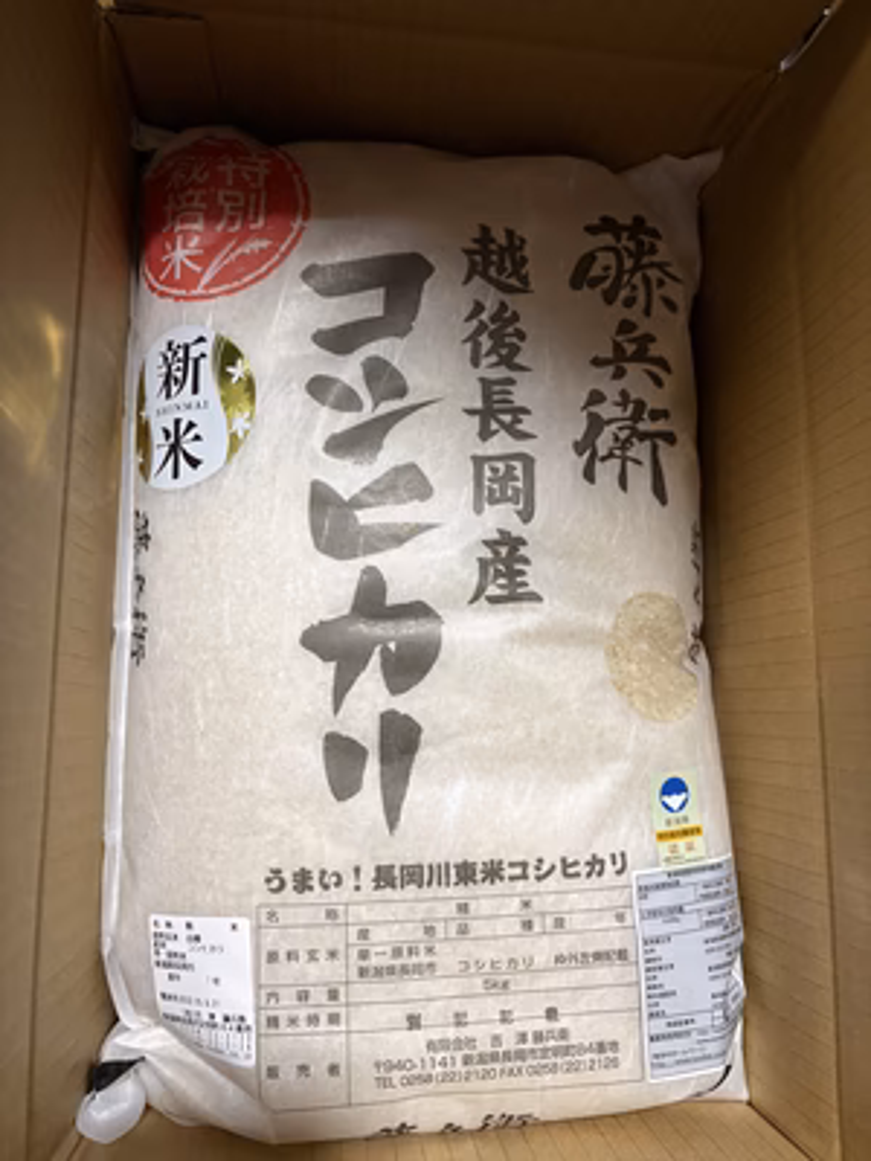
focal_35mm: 26
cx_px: 436
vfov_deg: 67.3
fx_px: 872
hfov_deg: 53.1
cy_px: 580
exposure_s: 1/50
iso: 250
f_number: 1.6
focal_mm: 5.96
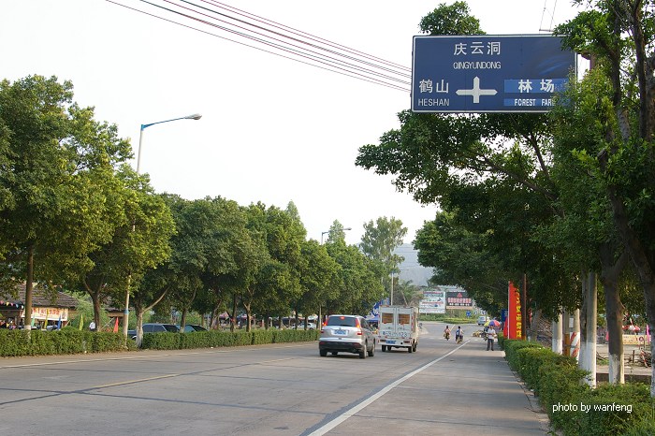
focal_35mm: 42
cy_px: 218
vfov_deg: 31.9
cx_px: 328
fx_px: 764
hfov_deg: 46.4
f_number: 11
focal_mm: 28
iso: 200
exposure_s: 1/20
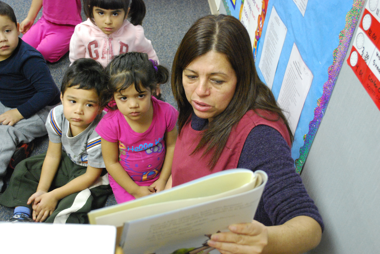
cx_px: 190
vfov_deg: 32.0
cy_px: 127
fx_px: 444
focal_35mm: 42
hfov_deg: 46.3
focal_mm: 28
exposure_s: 1/25
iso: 1600
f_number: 4.5
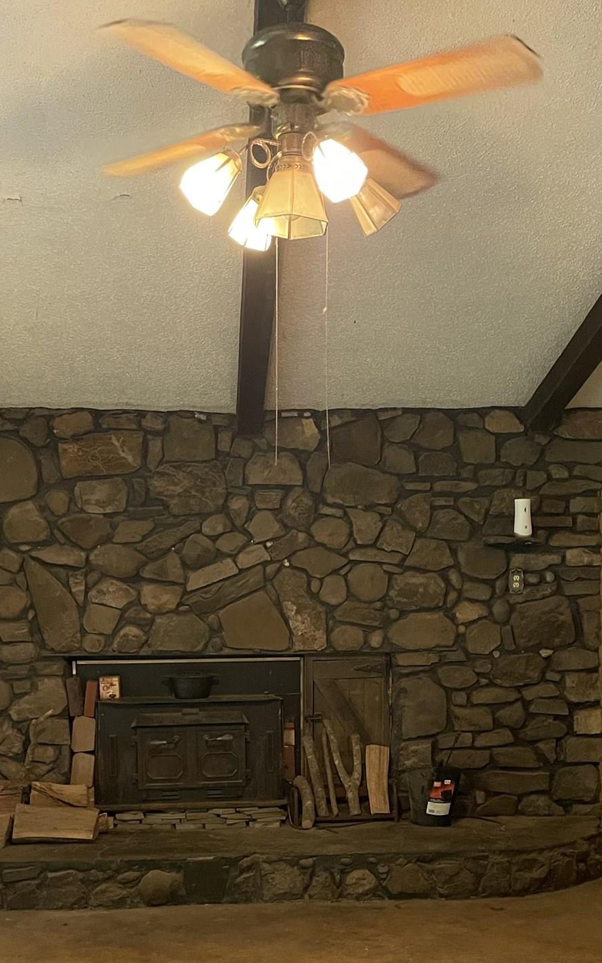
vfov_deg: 43.5
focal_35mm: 45
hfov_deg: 28.6
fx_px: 1181
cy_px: 665
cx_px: 266
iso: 500
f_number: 1.6
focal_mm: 4.2
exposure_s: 1/30
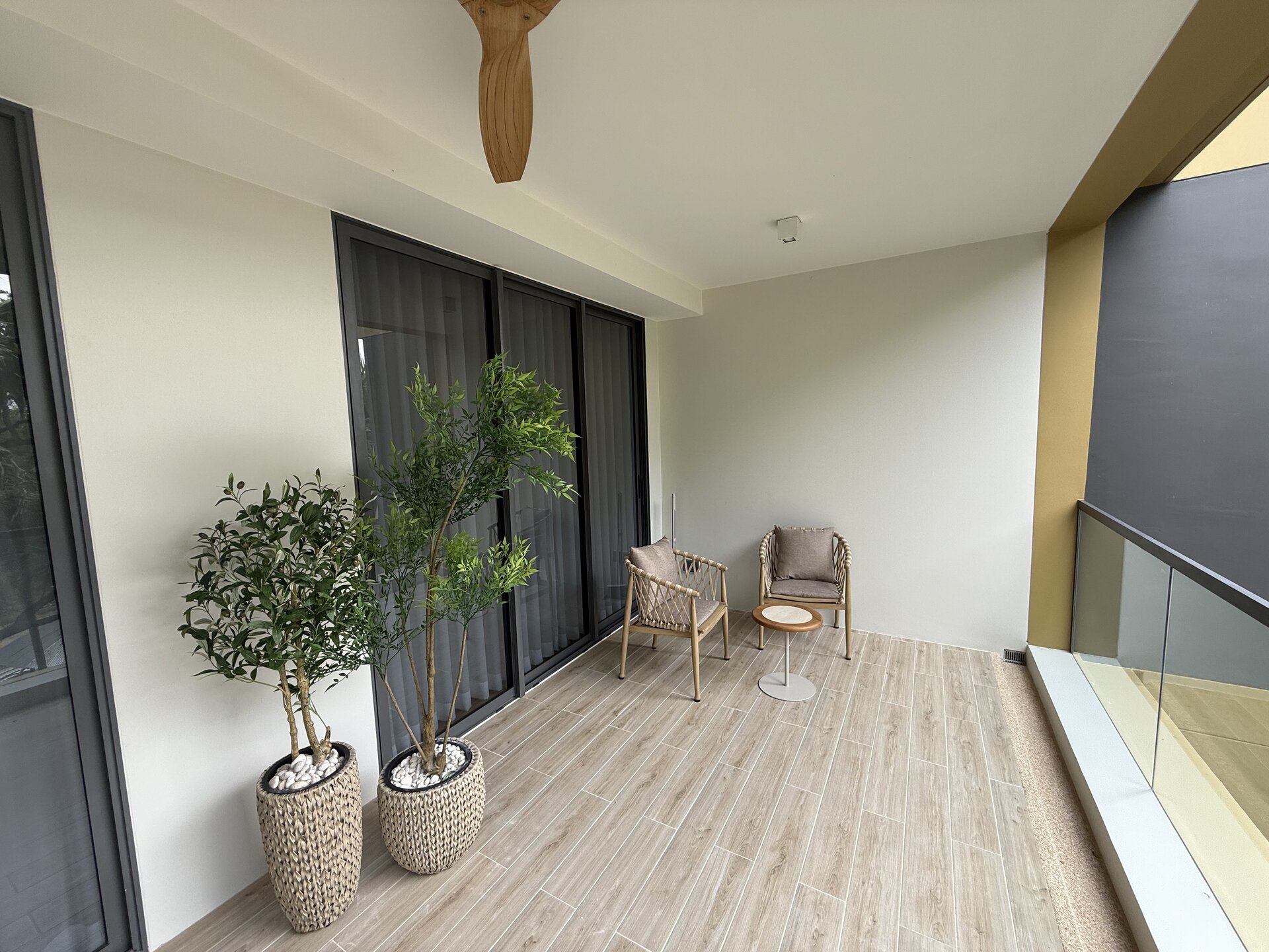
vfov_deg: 85.7
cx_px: 634
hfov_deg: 102.1
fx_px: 513
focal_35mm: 14
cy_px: 476
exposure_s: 1/99
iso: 50
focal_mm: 2.22
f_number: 2.2
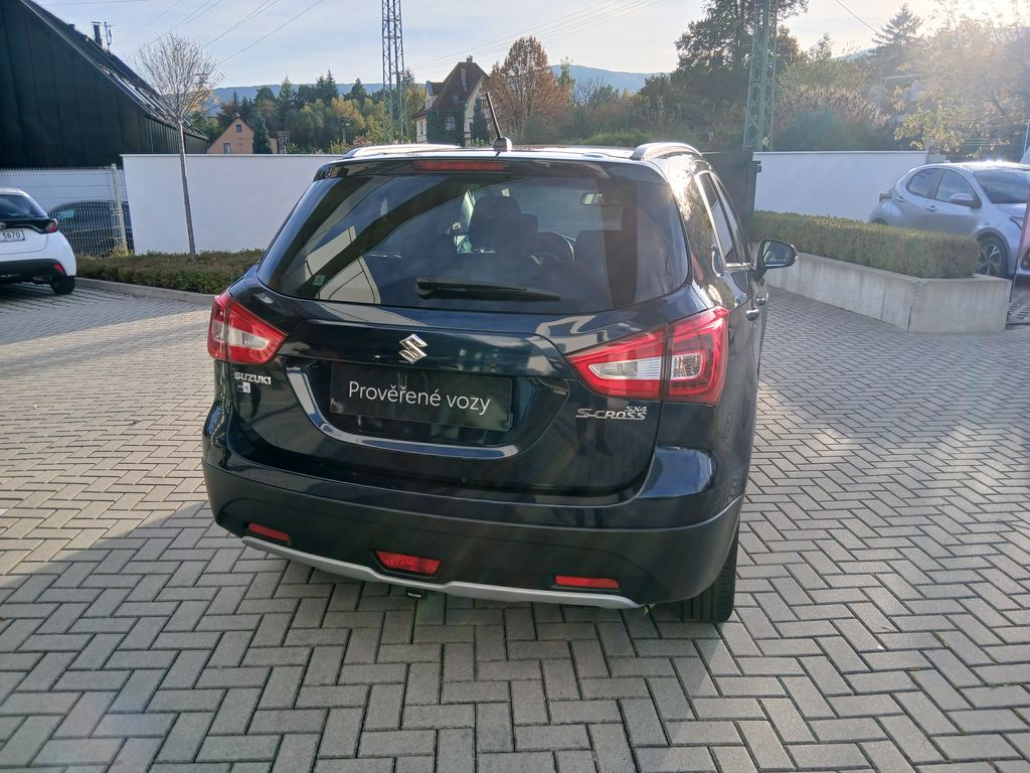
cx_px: 515
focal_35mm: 26
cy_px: 386
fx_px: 774
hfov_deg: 67.3
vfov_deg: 53.1
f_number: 1.8
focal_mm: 3.98
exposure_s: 1/152
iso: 20
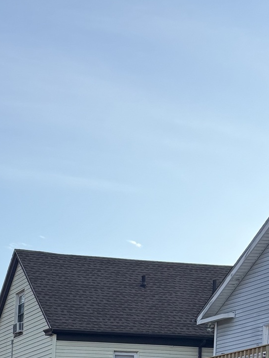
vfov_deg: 21.8
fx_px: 787
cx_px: -125
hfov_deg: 17.6
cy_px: 521
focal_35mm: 76
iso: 100
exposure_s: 1/3279
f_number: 1.78
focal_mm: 6.76
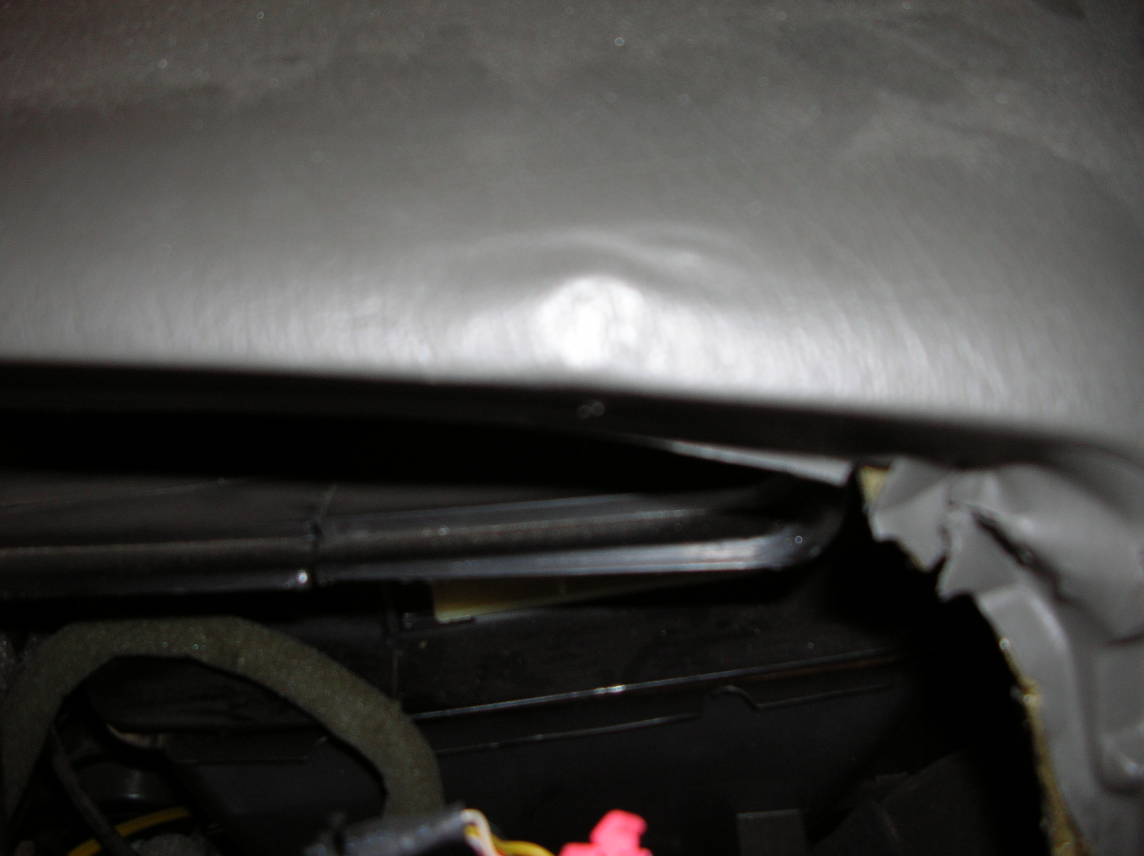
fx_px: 1156
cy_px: 428
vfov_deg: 40.6
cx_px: 572
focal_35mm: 35
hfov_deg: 52.7
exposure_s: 1/60.1
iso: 50
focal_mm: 5.8
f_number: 2.8
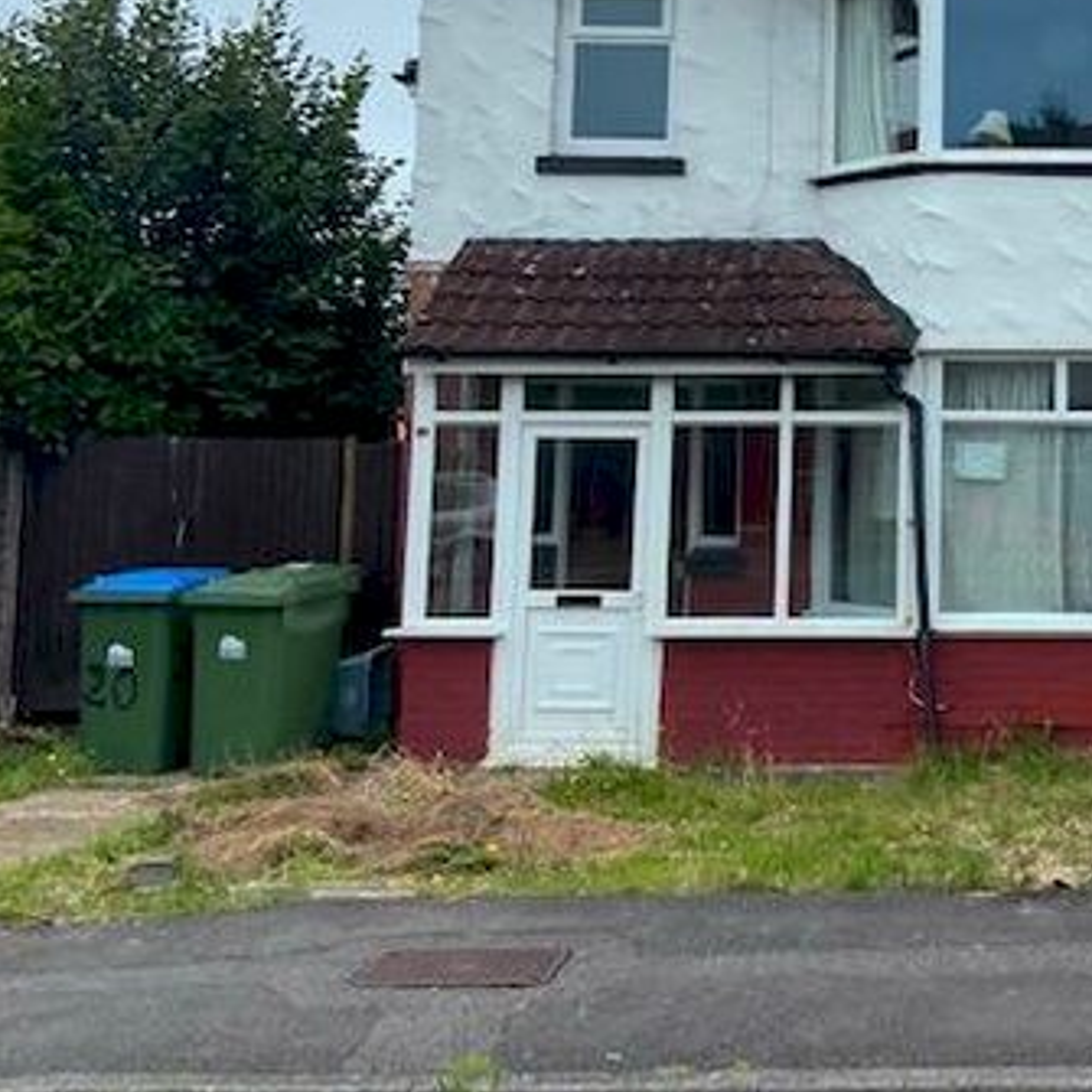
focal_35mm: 48
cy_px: 282
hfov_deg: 32.9
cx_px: 1053
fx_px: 1713
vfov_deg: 34.7
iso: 32
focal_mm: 4.25
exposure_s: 1/1193
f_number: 1.8
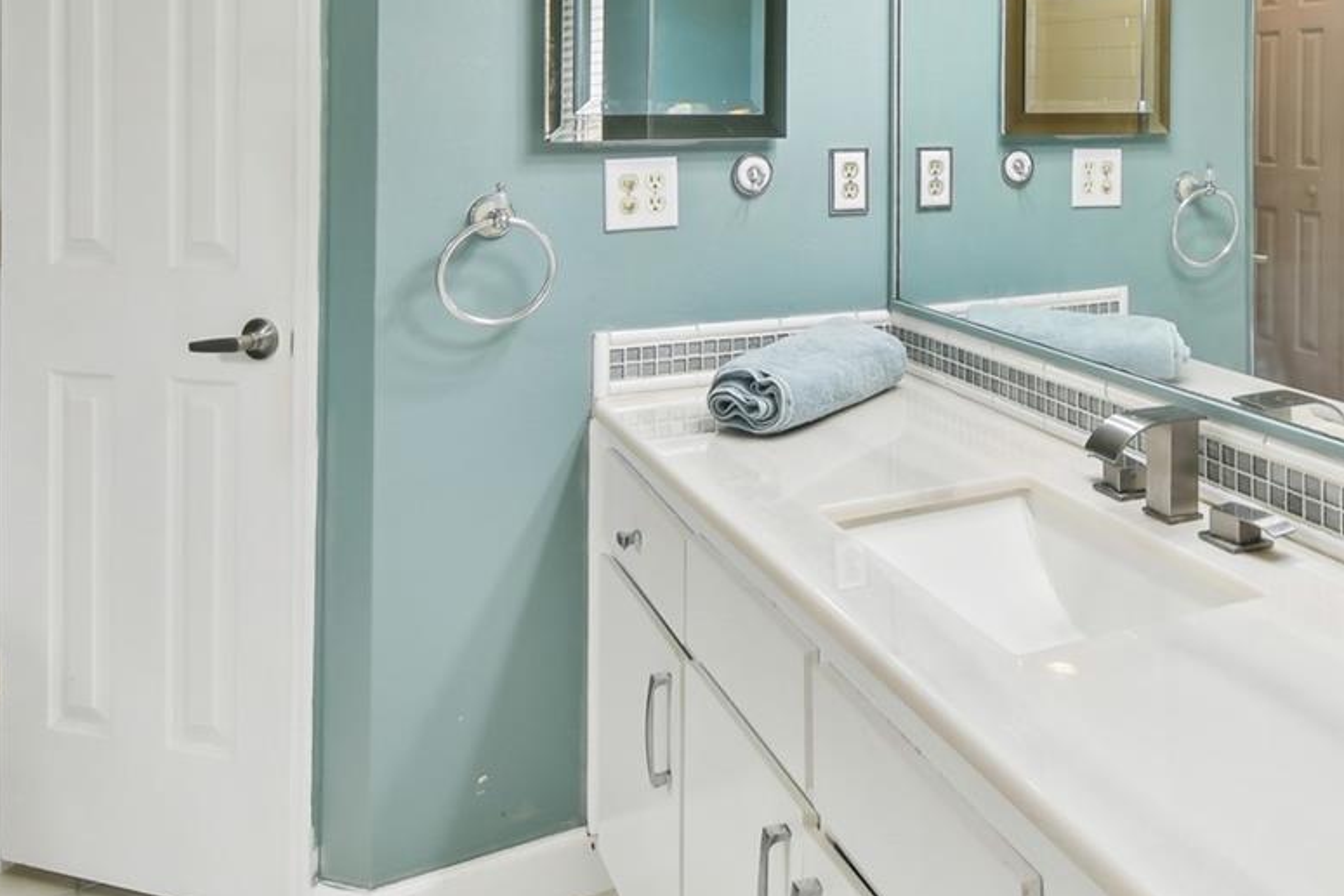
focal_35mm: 31
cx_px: 929
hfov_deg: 58.5
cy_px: 78
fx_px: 1157
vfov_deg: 39.1
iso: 100
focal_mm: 10
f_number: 7.1
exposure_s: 1/13
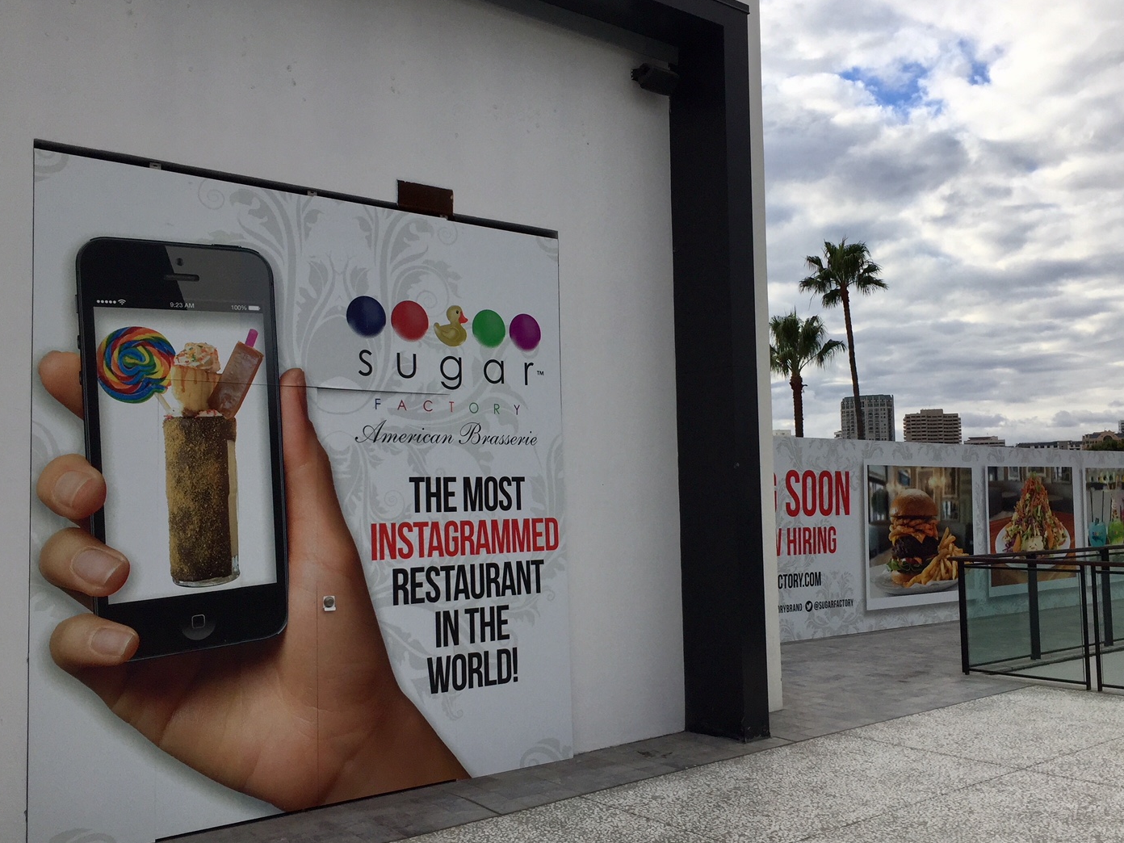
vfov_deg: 41.8
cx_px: 610
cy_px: 426
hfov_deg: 53.9
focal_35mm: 34
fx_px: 1104
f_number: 2.2
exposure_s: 1/1721
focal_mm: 4.15
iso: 32
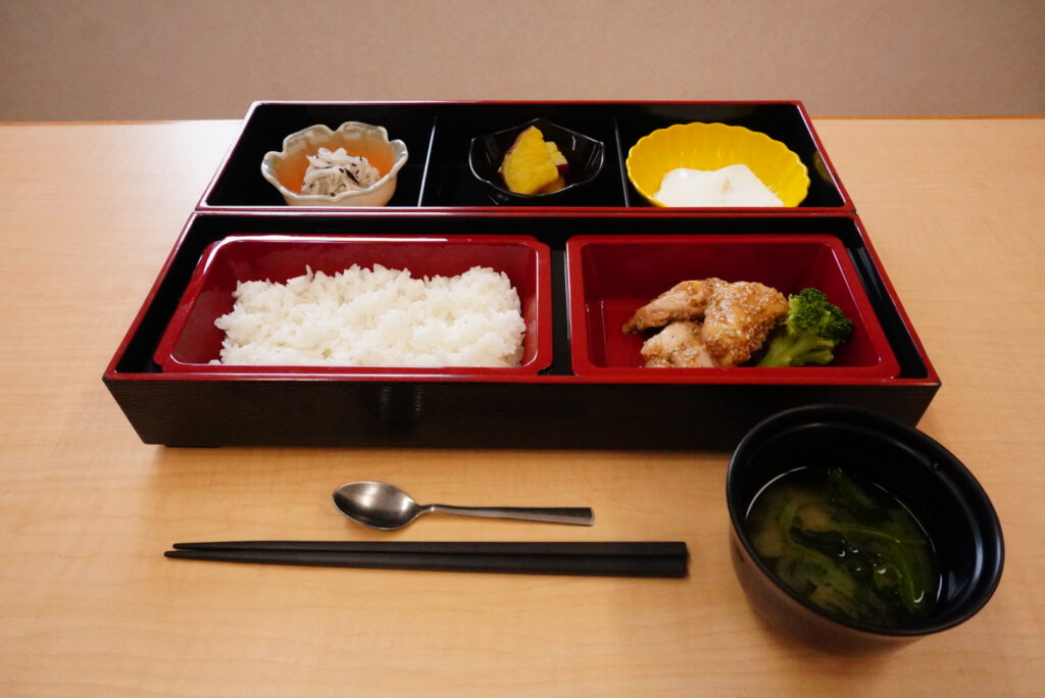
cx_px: 522
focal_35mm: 26
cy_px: 349
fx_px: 741
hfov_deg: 70.4
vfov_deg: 50.5
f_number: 8
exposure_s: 1/800
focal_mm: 17
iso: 6400
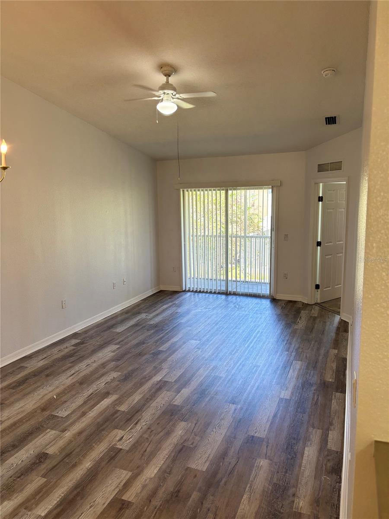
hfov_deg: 53.1
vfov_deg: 67.3
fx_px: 390
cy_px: 260
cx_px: 194
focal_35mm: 26
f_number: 1.6
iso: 64
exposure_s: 1/60
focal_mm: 5.96
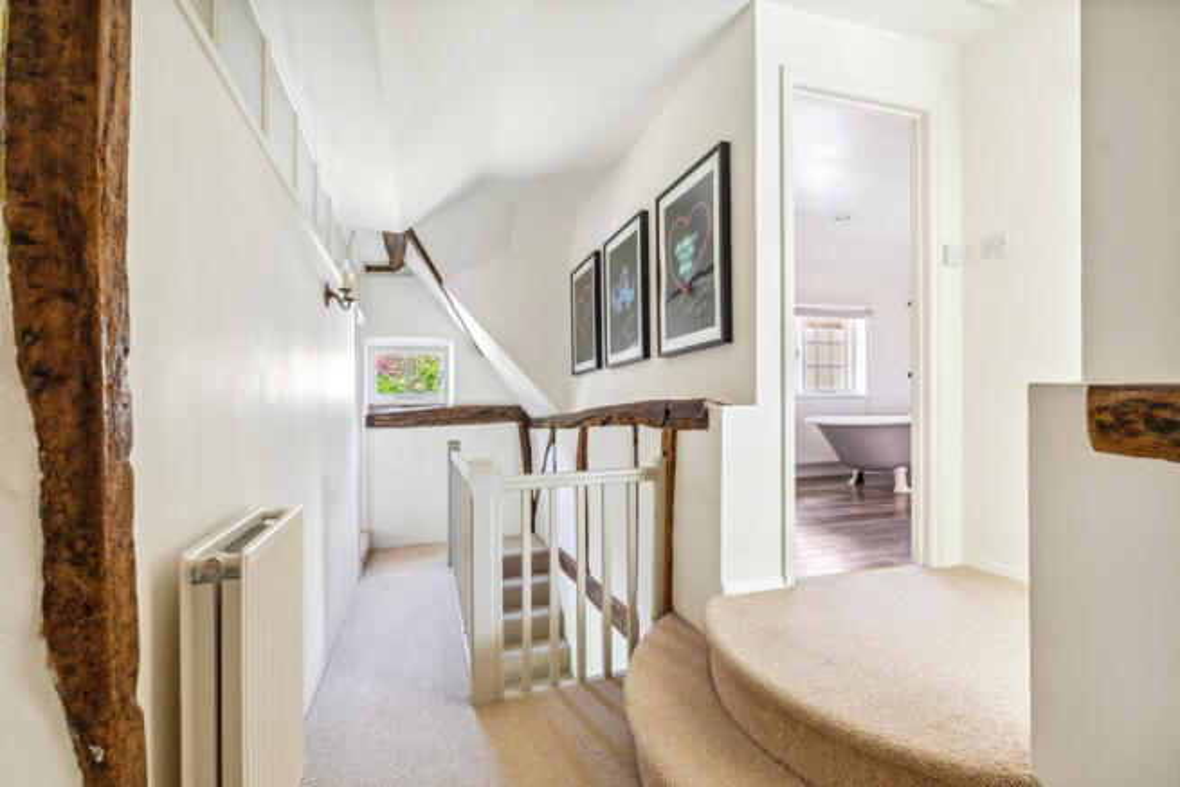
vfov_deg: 73.8
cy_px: 394
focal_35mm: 16
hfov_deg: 96.7
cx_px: 590
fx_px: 525
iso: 640
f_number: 6.3
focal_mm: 16
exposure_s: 1/13
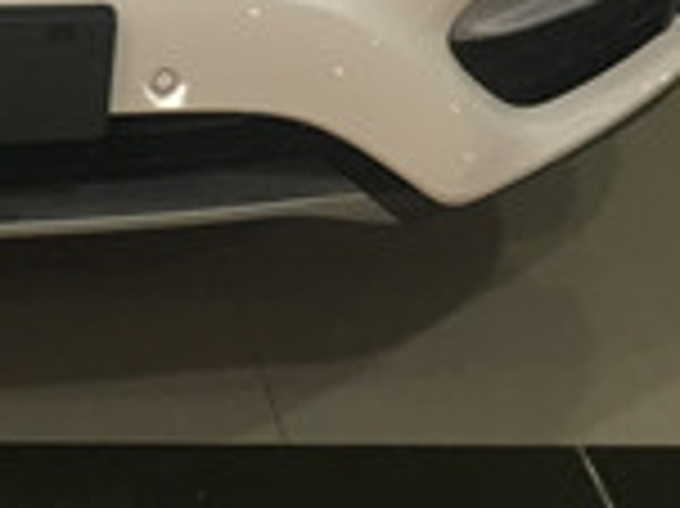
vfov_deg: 11.6
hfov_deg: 16.1
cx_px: -252
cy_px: -495
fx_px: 2257
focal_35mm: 115
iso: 100
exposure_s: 1/33
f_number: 2.2
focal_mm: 4.15
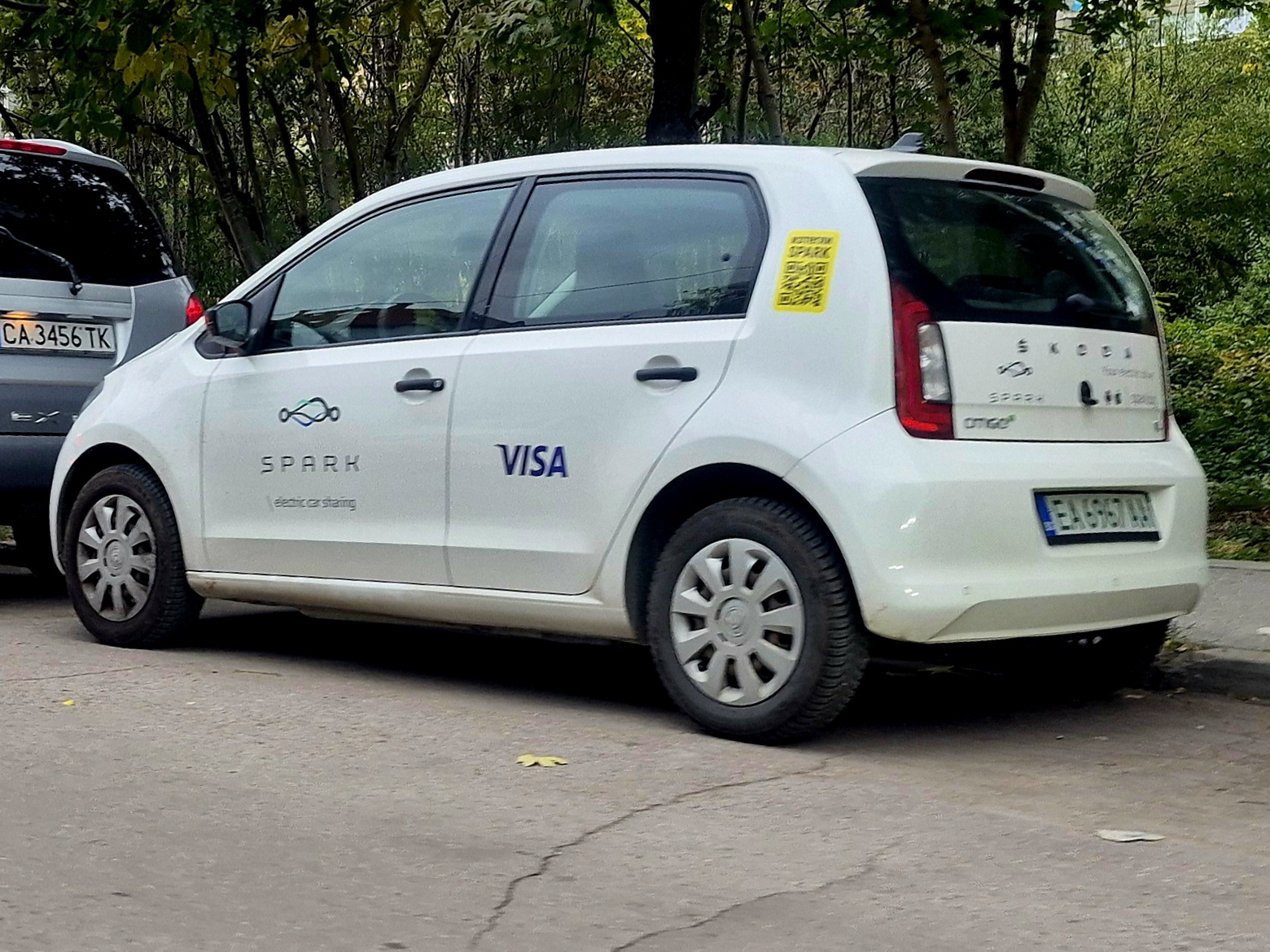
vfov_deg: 58.9
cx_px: 635
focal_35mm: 23
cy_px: 476
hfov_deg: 73.9
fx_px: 844
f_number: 1.8
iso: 50
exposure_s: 1/100
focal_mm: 5.4
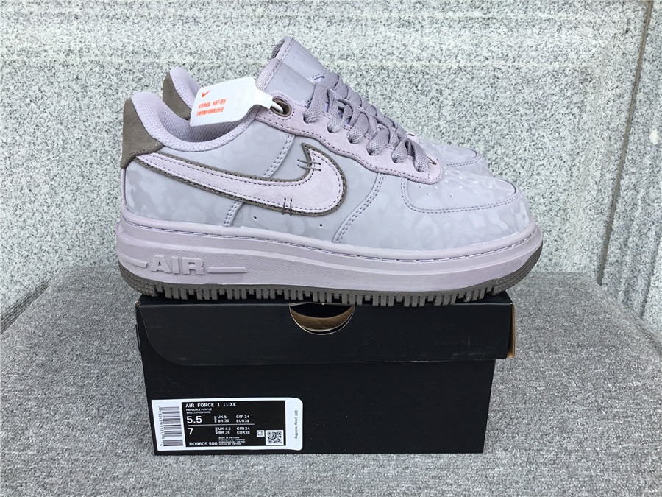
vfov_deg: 45.4
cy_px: 248
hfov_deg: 58.4
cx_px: 331
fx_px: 593
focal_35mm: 31
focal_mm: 3.3
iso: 25
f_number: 2.4
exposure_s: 1/255
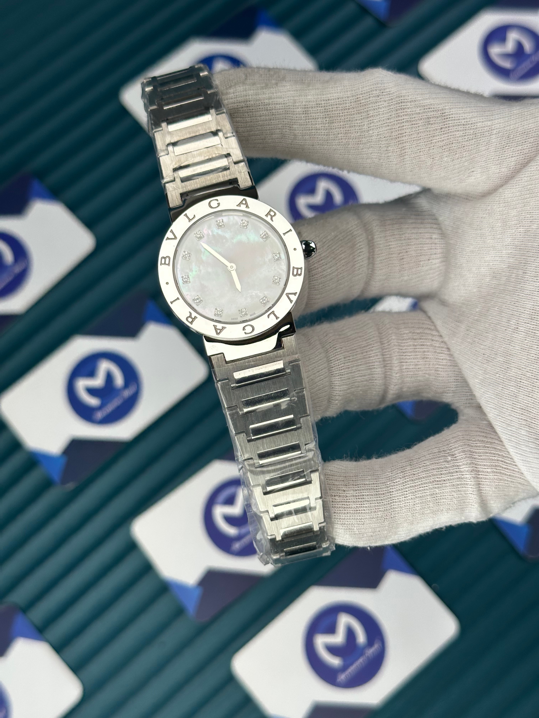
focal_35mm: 48
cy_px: 359
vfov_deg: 39.7
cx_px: 270
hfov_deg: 30.3
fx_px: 997
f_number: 1.78
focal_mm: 6.86
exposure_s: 1/1227
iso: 64
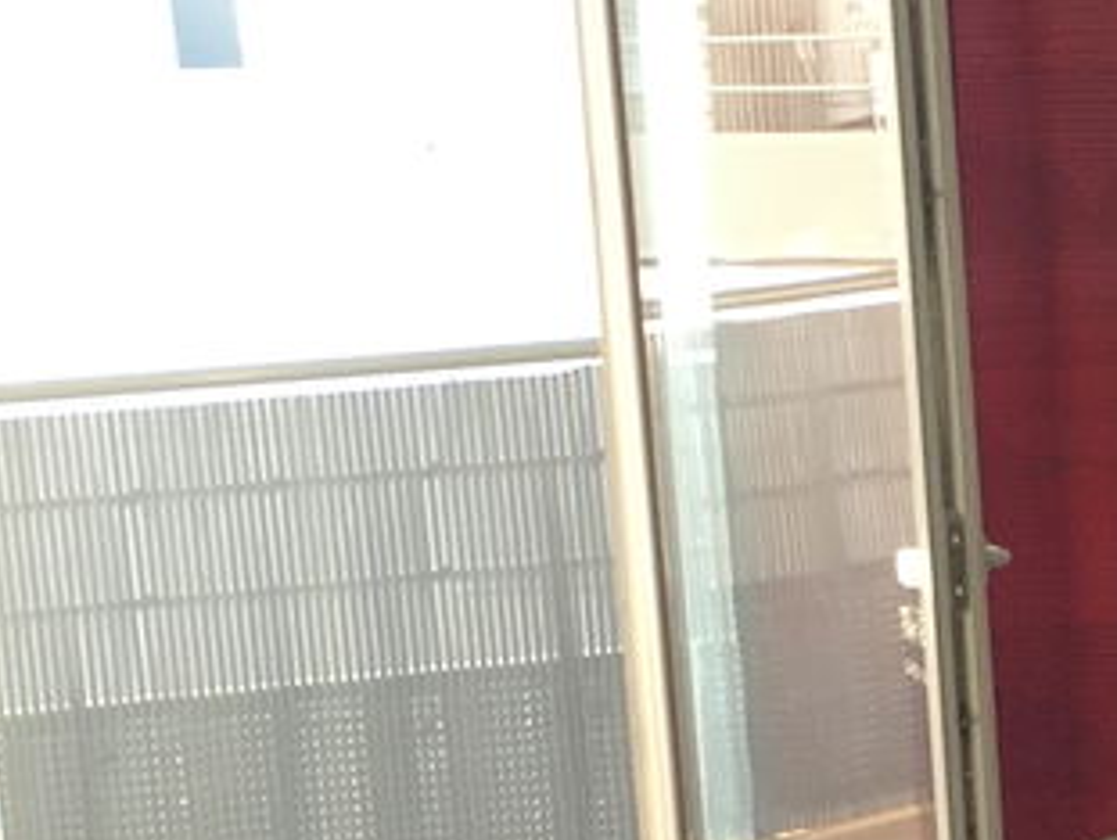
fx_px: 4814
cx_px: 1473
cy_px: 1002
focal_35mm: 149
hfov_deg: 12.8
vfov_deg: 9.8
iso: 50
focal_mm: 4.15
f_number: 2.2
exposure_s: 1/100
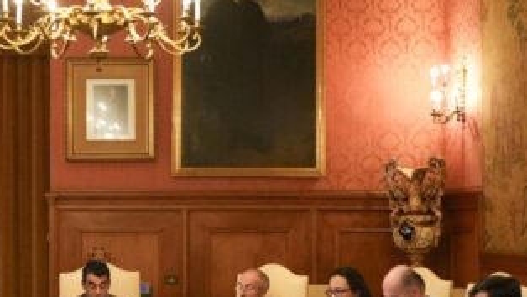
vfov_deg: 13.9
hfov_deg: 24.0
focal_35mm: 87
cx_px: 96
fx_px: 1216
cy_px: 200
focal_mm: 34
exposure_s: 1/400
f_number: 4
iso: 8000
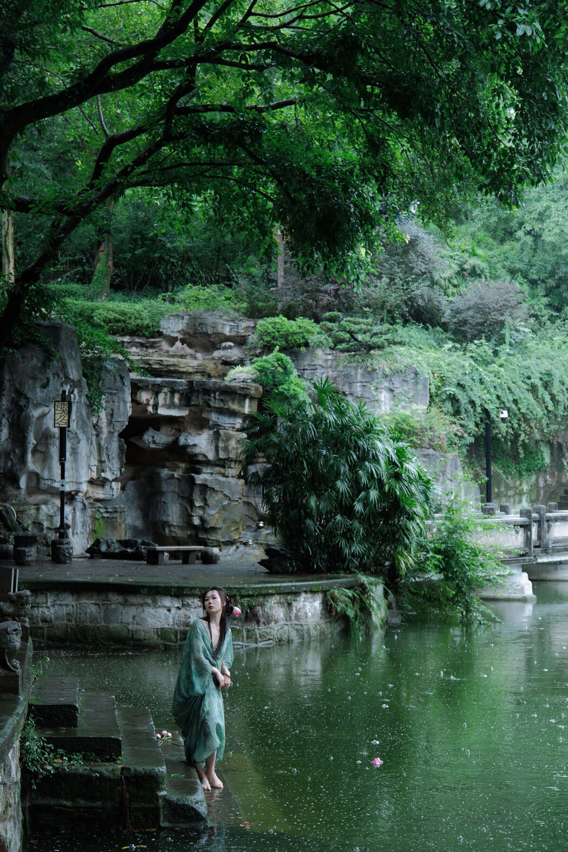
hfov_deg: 24.2
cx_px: 284
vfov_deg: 35.6
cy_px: 426
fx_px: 1325
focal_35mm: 56
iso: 800
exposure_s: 1/160
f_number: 2.8
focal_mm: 37
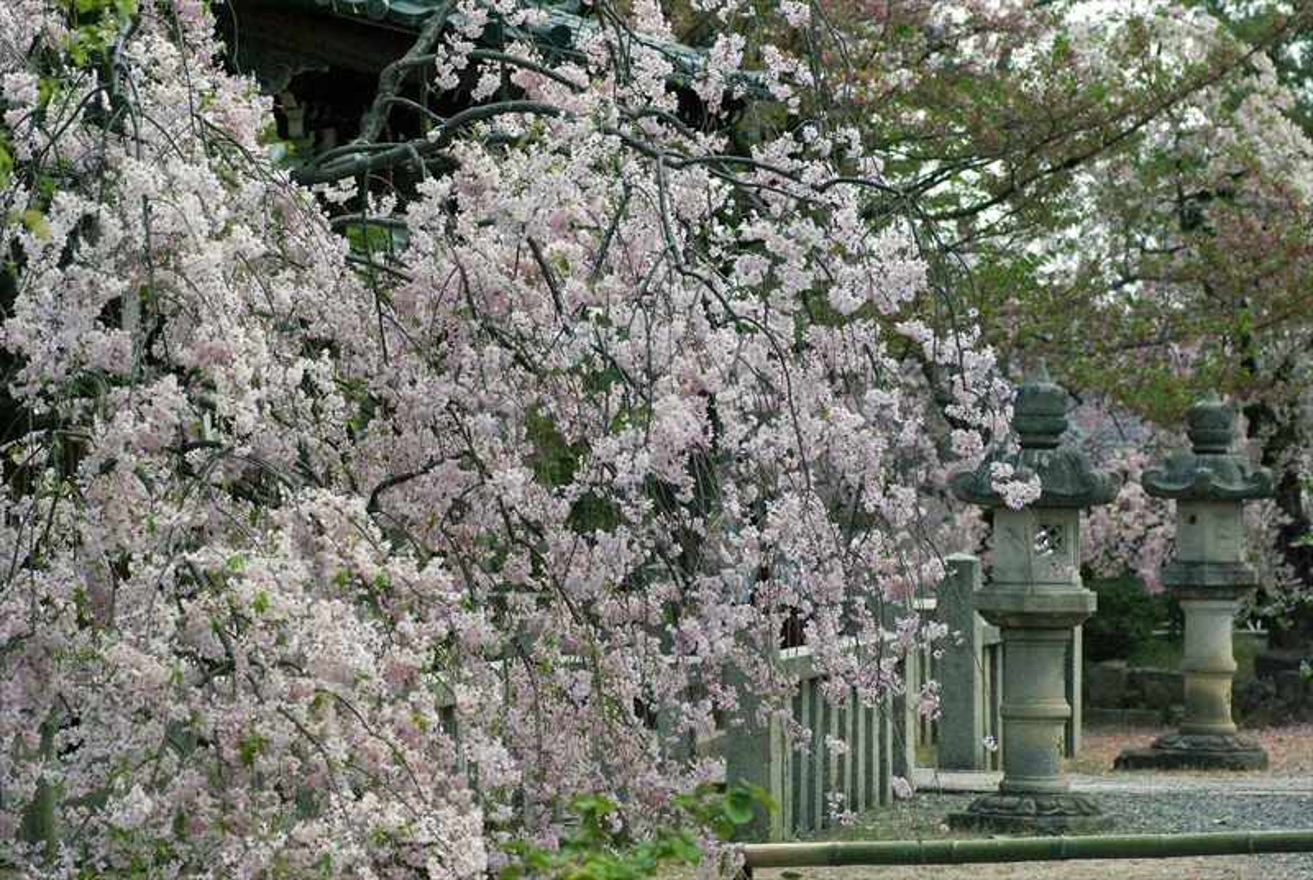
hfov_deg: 15.2
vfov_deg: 10.2
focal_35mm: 135
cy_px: 440
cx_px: 656
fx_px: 4931
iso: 1600
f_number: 8
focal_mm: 90
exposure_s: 1/3000
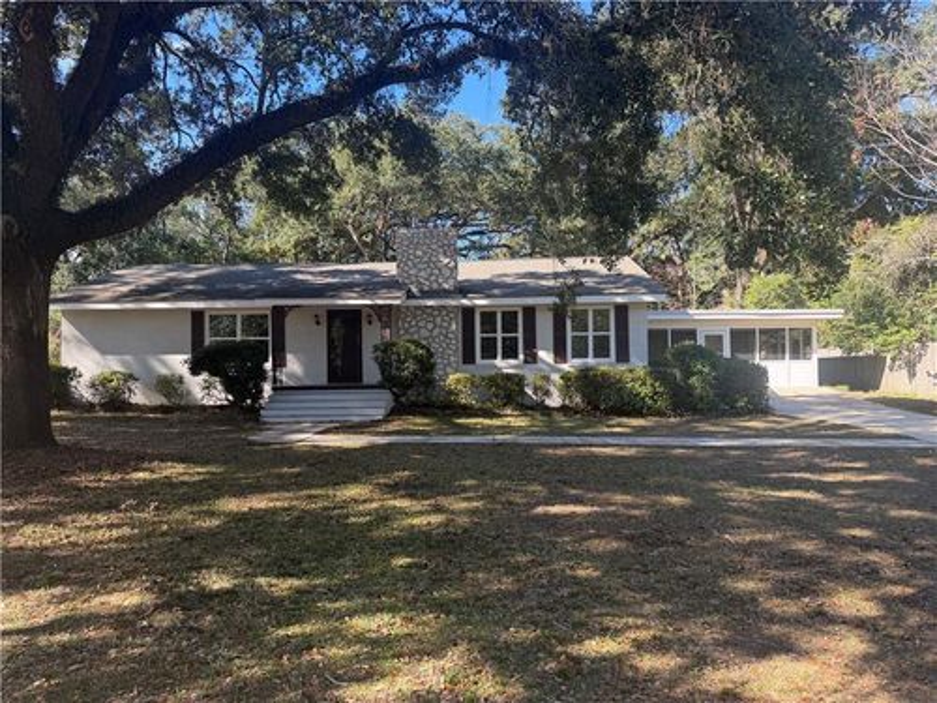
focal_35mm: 24
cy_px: 352
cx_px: 468
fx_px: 650
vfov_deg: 56.8
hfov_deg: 71.6
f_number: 1.78
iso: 100
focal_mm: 6.76
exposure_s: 1/805
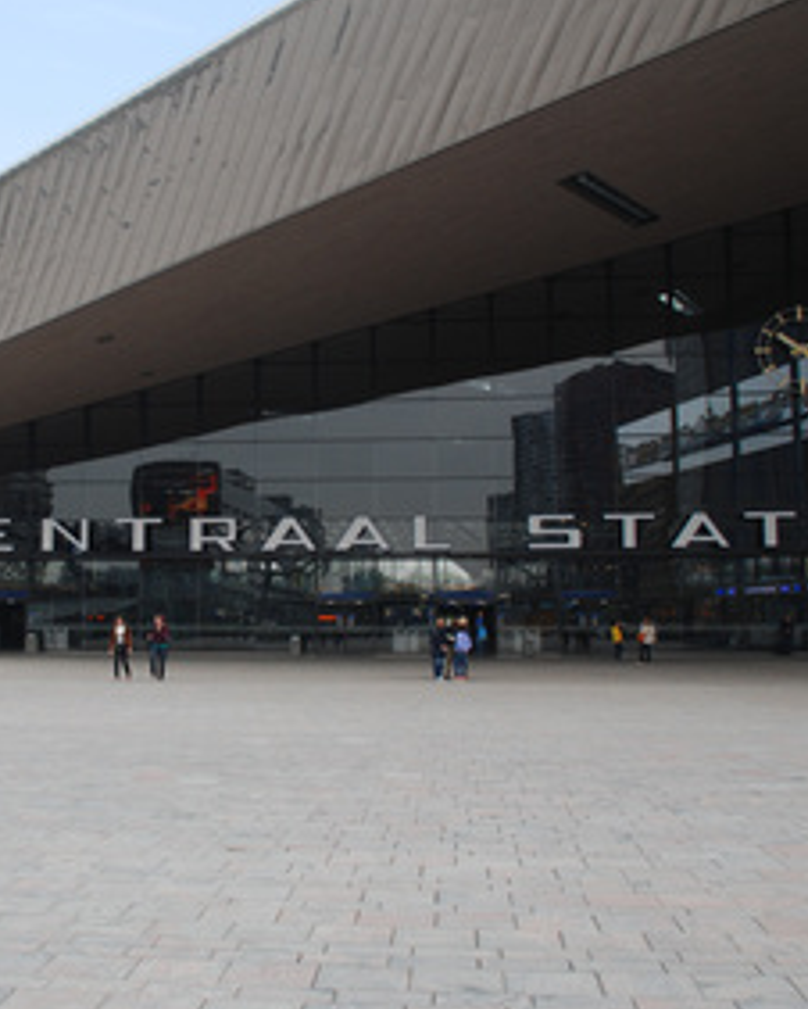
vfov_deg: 37.3
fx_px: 1493
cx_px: 197
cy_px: 442
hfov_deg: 29.8
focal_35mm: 50
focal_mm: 20
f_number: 6.3
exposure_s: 1/160
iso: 200
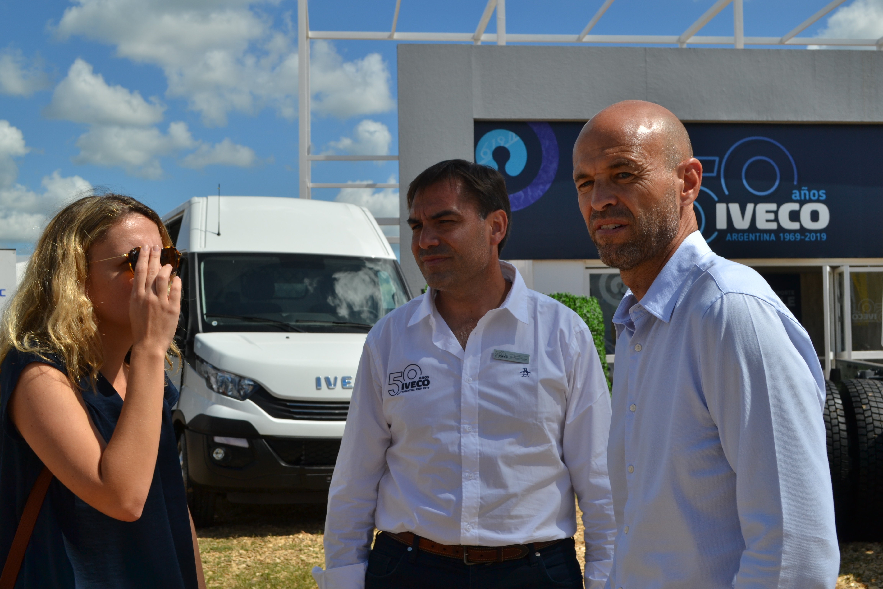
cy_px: 294
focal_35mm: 48
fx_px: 1177
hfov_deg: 41.1
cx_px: 442
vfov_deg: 28.1
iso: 100
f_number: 9
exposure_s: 1/320
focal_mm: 32
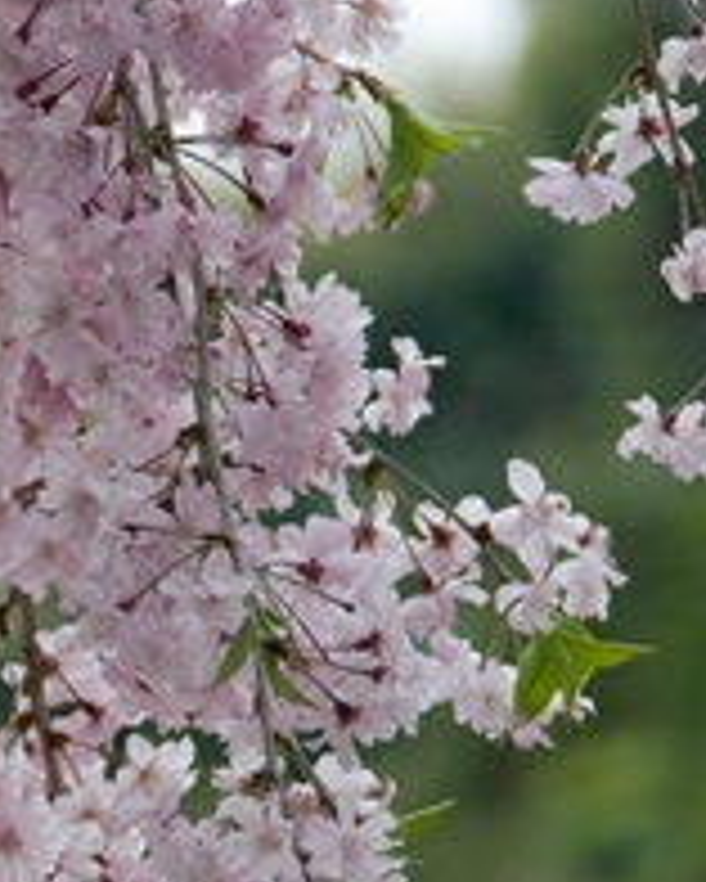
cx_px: -110
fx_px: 40348
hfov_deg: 1.0
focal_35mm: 1546
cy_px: 918
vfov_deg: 1.3
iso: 200
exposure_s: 1/250
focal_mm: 270
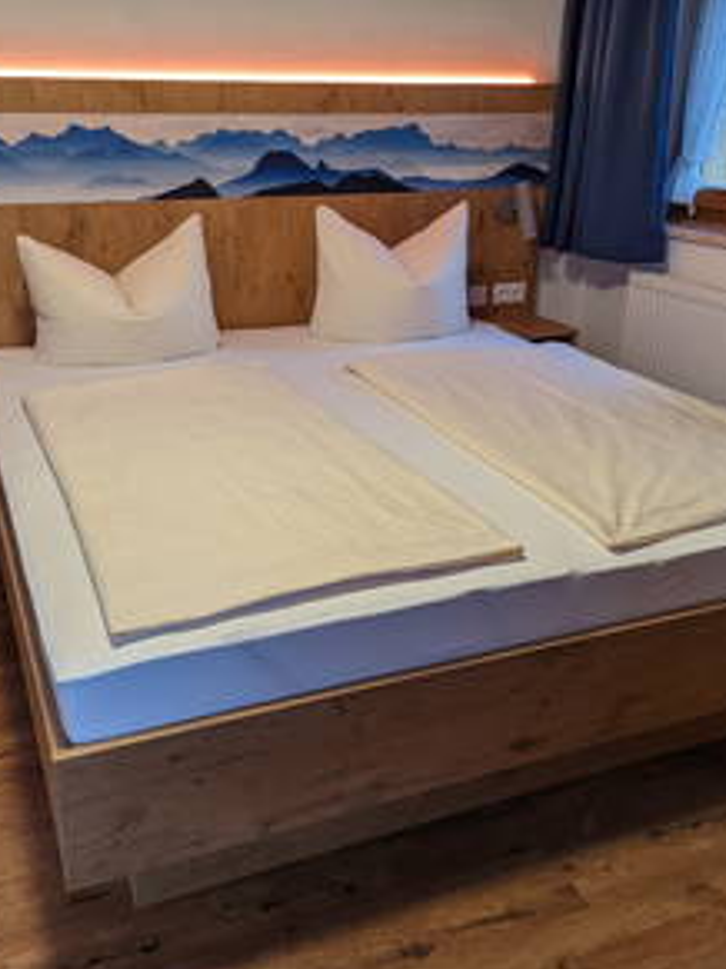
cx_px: 296
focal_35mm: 33
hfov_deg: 42.7
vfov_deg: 55.4
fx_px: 923
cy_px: 496
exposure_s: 1/200
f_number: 1.85
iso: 412
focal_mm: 6.81
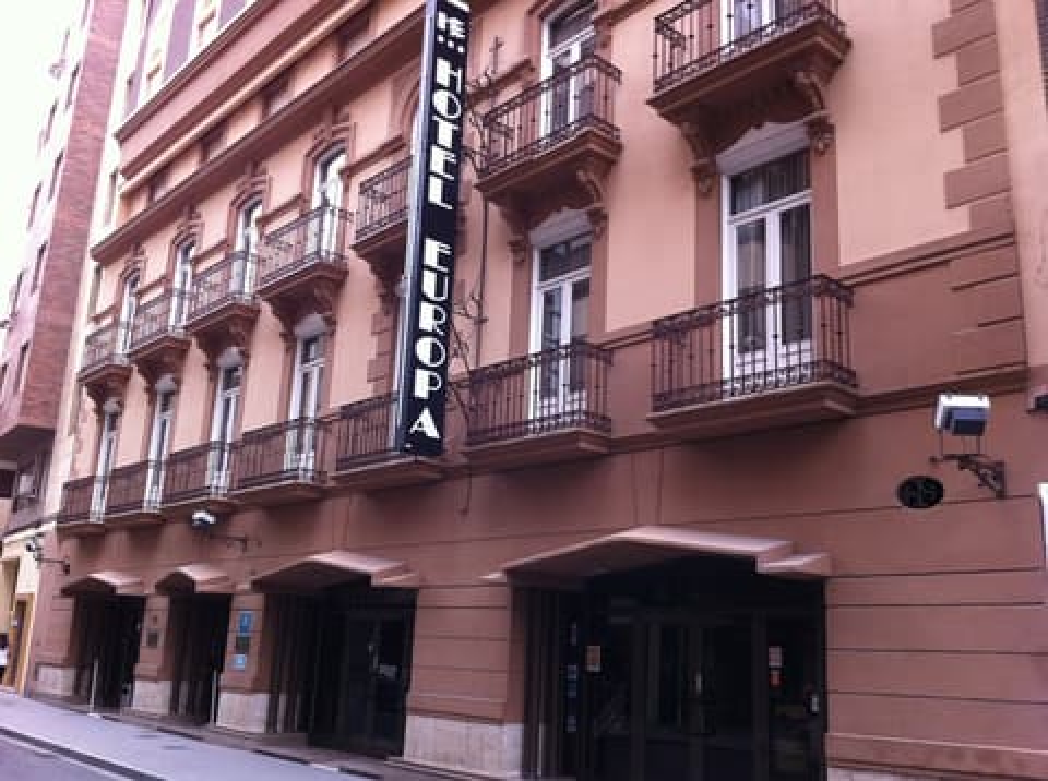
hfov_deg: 52.7
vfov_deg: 40.6
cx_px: 524
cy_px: 390
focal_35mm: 35
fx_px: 1058
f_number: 2.8
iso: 80
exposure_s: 1/60
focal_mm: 3.85
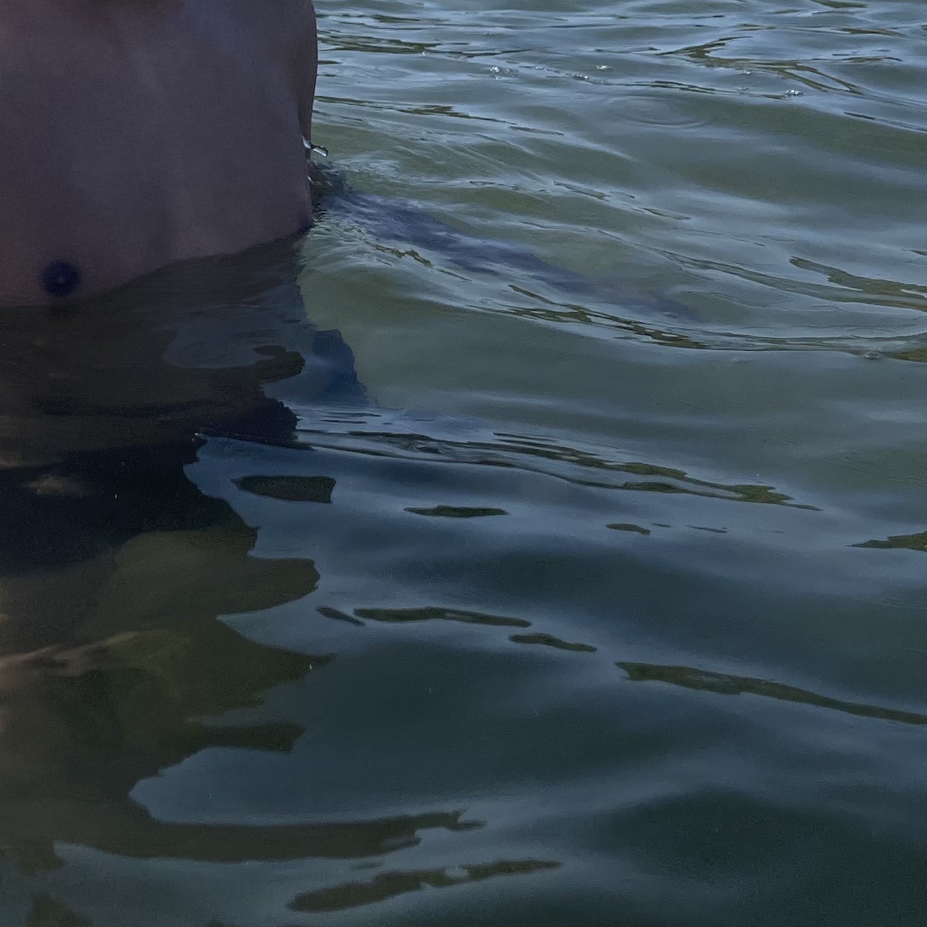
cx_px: 63
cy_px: -73
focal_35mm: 69
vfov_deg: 23.6
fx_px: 2091
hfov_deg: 24.2
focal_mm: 5.1
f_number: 1.6
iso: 32
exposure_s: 1/5618
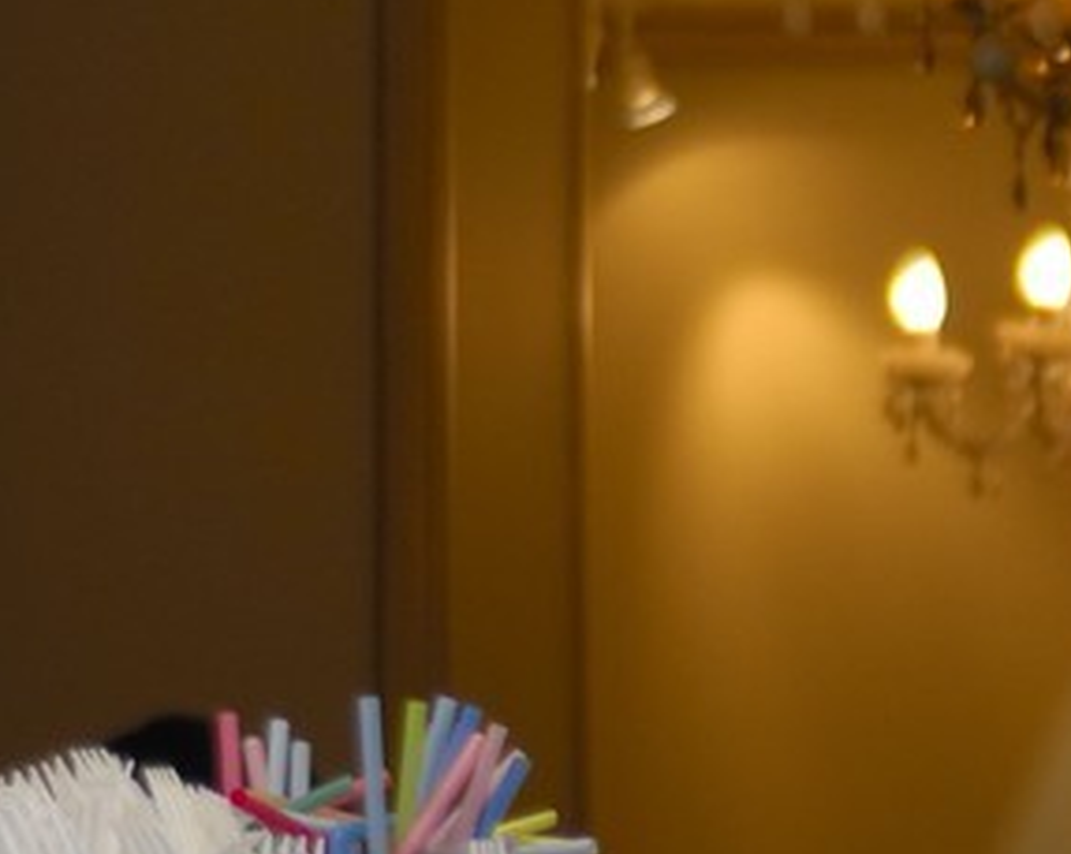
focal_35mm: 267
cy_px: 1428
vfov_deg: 5.7
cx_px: 2437
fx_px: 8455
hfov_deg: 6.9
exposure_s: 1/125
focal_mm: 34
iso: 100
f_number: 2.8
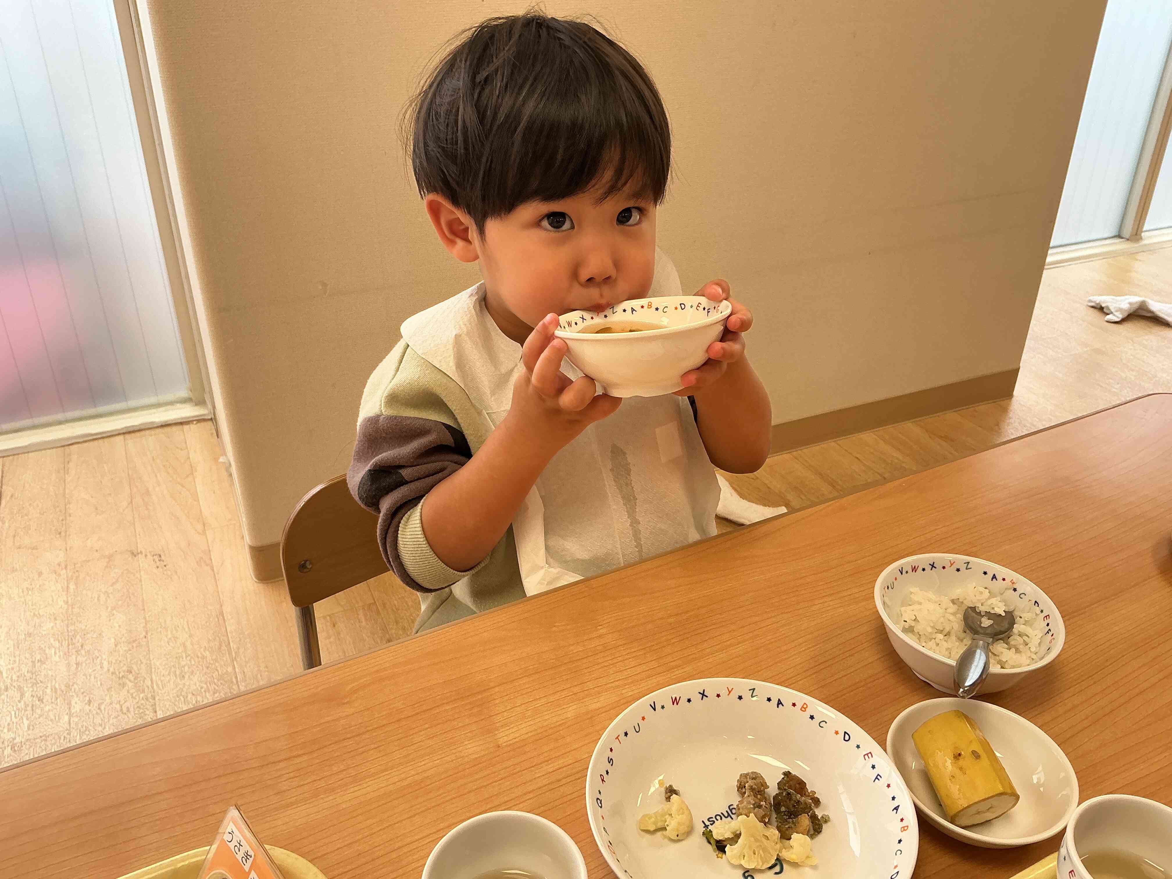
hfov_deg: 61.7
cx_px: 586
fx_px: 982
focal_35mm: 29
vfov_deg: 48.2
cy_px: 440
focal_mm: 3
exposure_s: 1/124
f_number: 1.8
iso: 20
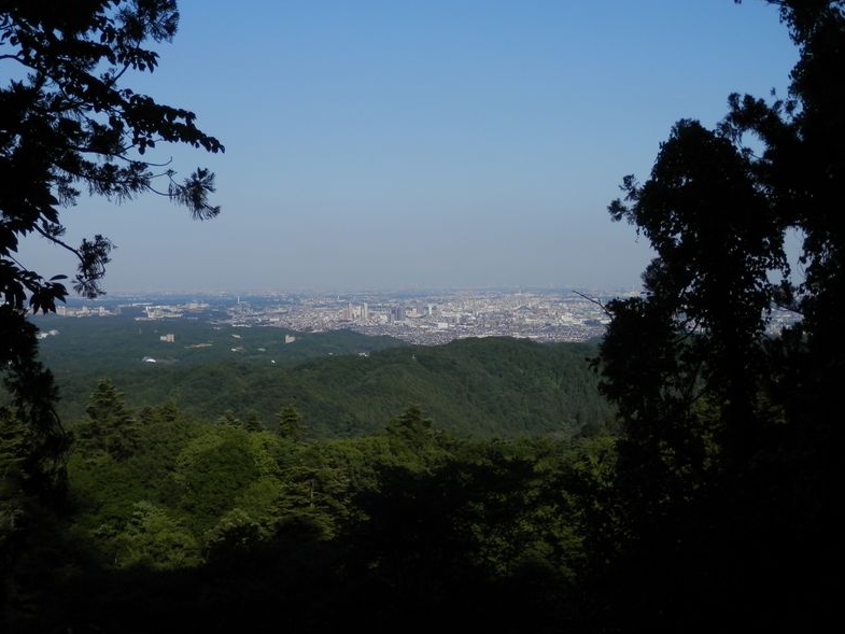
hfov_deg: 34.9
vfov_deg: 26.6
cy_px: 313
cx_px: 417
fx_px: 1343
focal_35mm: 55
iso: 80
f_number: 11.6
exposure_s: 1/125
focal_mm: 9.8
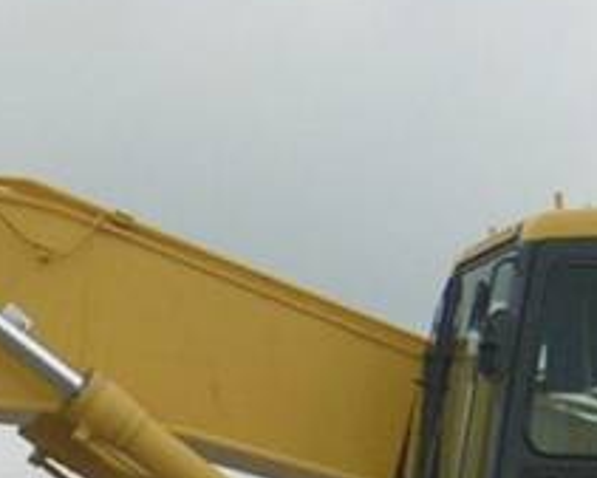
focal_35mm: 364
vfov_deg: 4.2
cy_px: 511
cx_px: -11
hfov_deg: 5.3
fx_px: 6434
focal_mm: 10.6
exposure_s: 1/161
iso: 64
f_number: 5.4
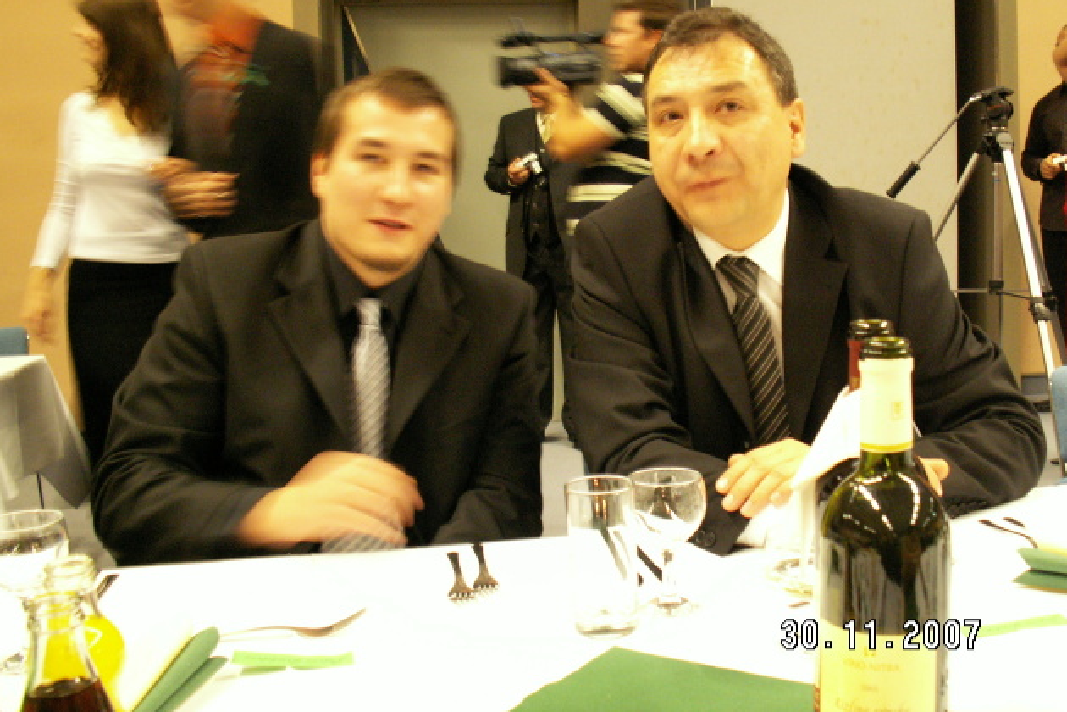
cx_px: 528
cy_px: 307
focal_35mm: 37
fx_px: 1097
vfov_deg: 35.9
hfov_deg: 51.9
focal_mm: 5.86
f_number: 2.8
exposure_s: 1/4
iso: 160
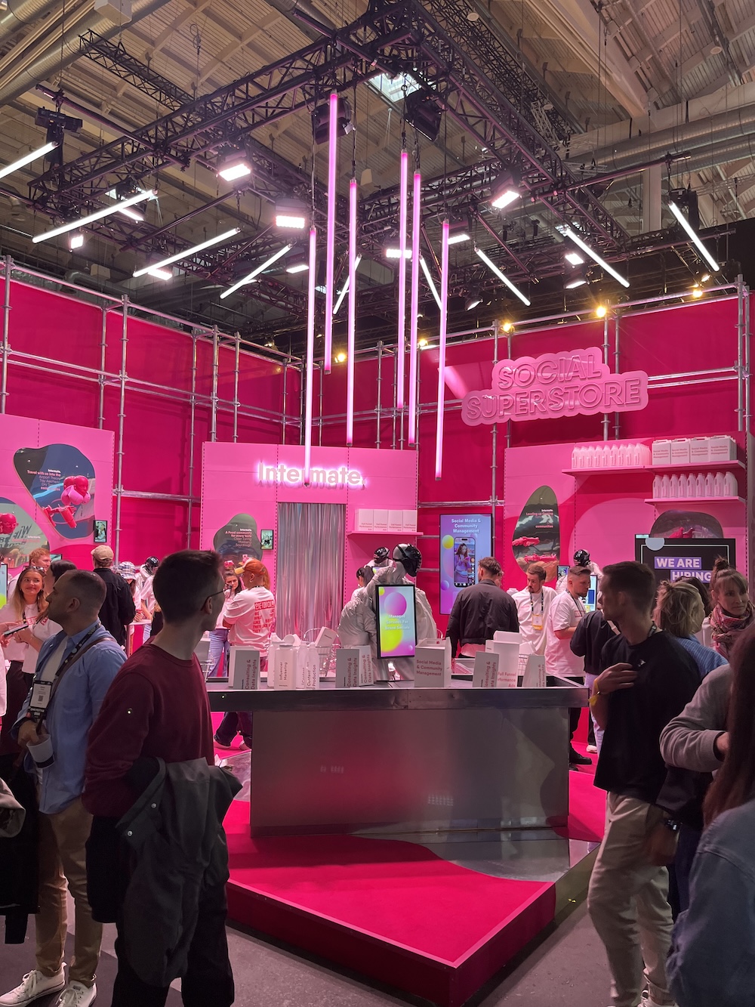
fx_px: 756
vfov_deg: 67.3
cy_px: 504
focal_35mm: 26
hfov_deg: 53.1
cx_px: 378
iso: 125
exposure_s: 1/114
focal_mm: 5.1
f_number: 1.6
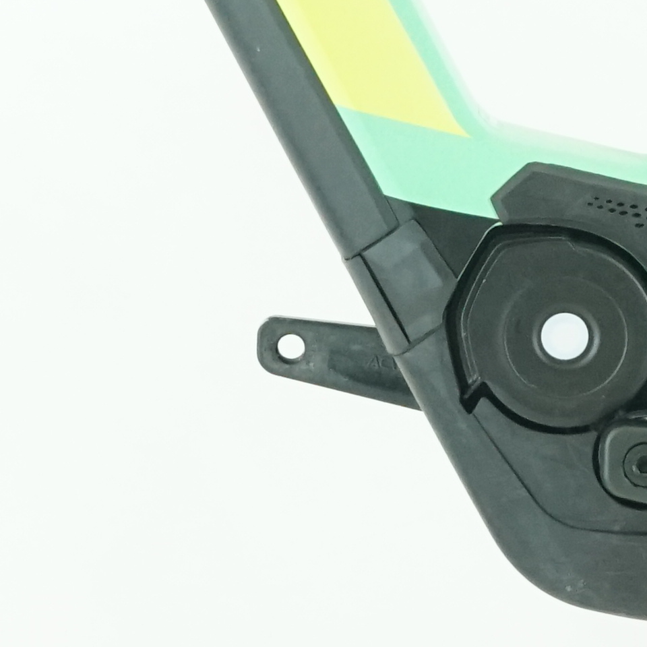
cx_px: 361
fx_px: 6851
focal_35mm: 324
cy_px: -158
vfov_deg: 5.4
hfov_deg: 5.4
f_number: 5.6
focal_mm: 61
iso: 2500
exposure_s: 1/200
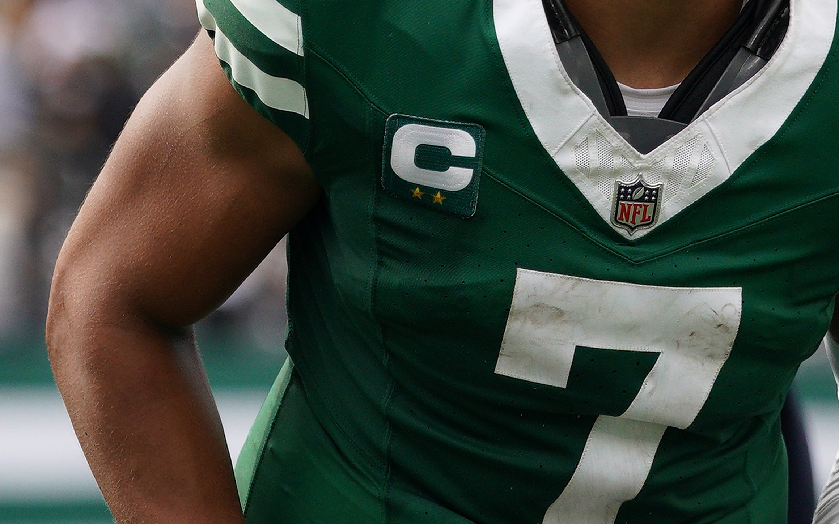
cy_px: 219
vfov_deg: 3.7
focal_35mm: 357
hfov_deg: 5.9
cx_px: 635
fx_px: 8164
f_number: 2.8
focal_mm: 135.4
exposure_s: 1/5000
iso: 800
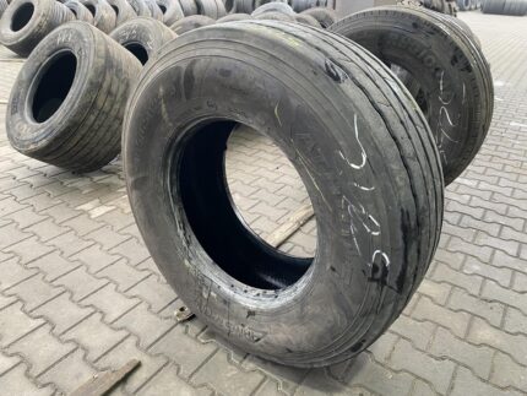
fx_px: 396
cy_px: 198
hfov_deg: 67.3
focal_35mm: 26
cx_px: 264
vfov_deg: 53.1
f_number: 1.8
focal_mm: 4.25
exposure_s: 1/50
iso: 125
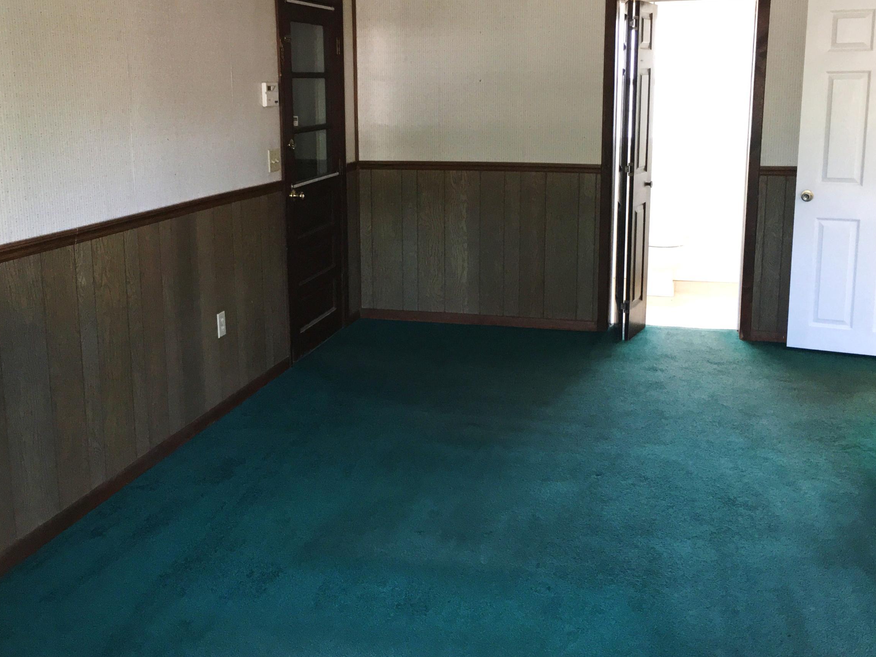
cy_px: 265
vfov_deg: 37.6
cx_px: 437
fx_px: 962
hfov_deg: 49.0
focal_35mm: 38
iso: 125
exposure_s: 1/30
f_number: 2.2
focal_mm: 4.15
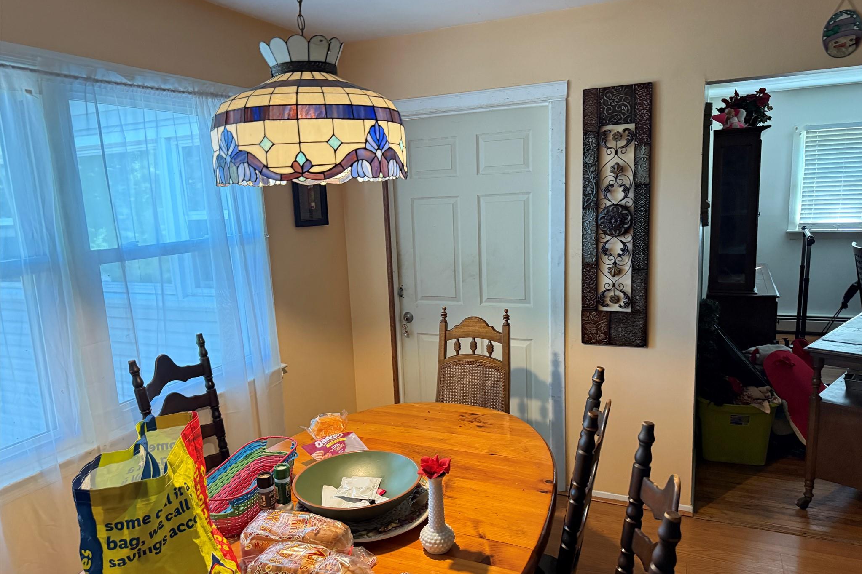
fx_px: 599
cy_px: 308
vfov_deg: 51.2
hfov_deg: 71.5
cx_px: 431
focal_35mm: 25
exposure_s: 1/60
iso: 640
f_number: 1.78
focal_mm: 6.76
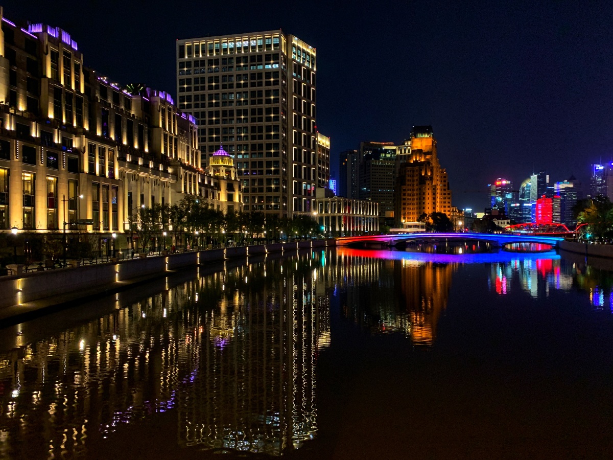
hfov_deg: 67.3
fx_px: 460
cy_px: 230
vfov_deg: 53.1
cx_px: 306
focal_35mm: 26
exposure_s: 1/25
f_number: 1.8
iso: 500
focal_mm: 4.25
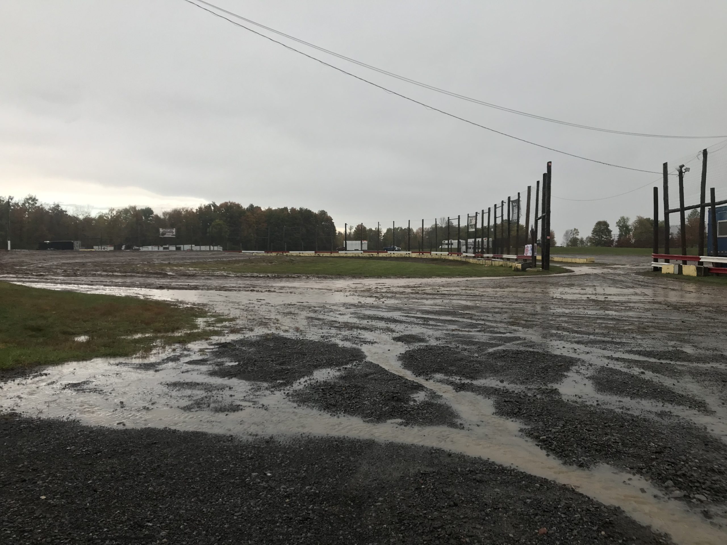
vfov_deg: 49.7
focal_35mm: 28
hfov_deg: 63.4
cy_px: 272
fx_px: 588
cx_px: 364
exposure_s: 1/127
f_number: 1.8
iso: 20
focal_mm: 3.99
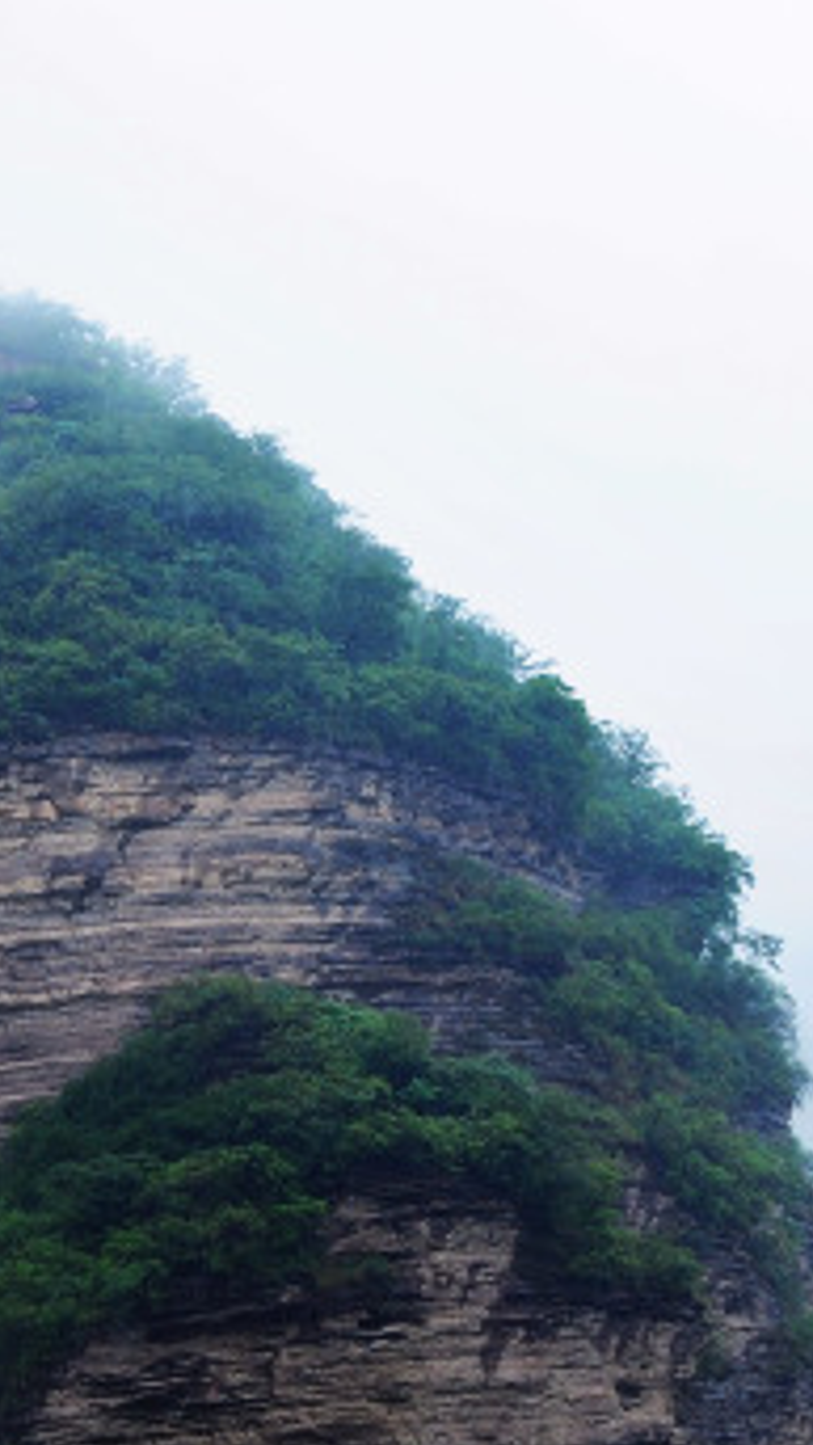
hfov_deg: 9.6
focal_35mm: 127
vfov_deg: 16.9
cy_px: 843
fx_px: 4849
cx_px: 320
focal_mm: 27
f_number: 7.1
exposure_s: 1/200
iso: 200
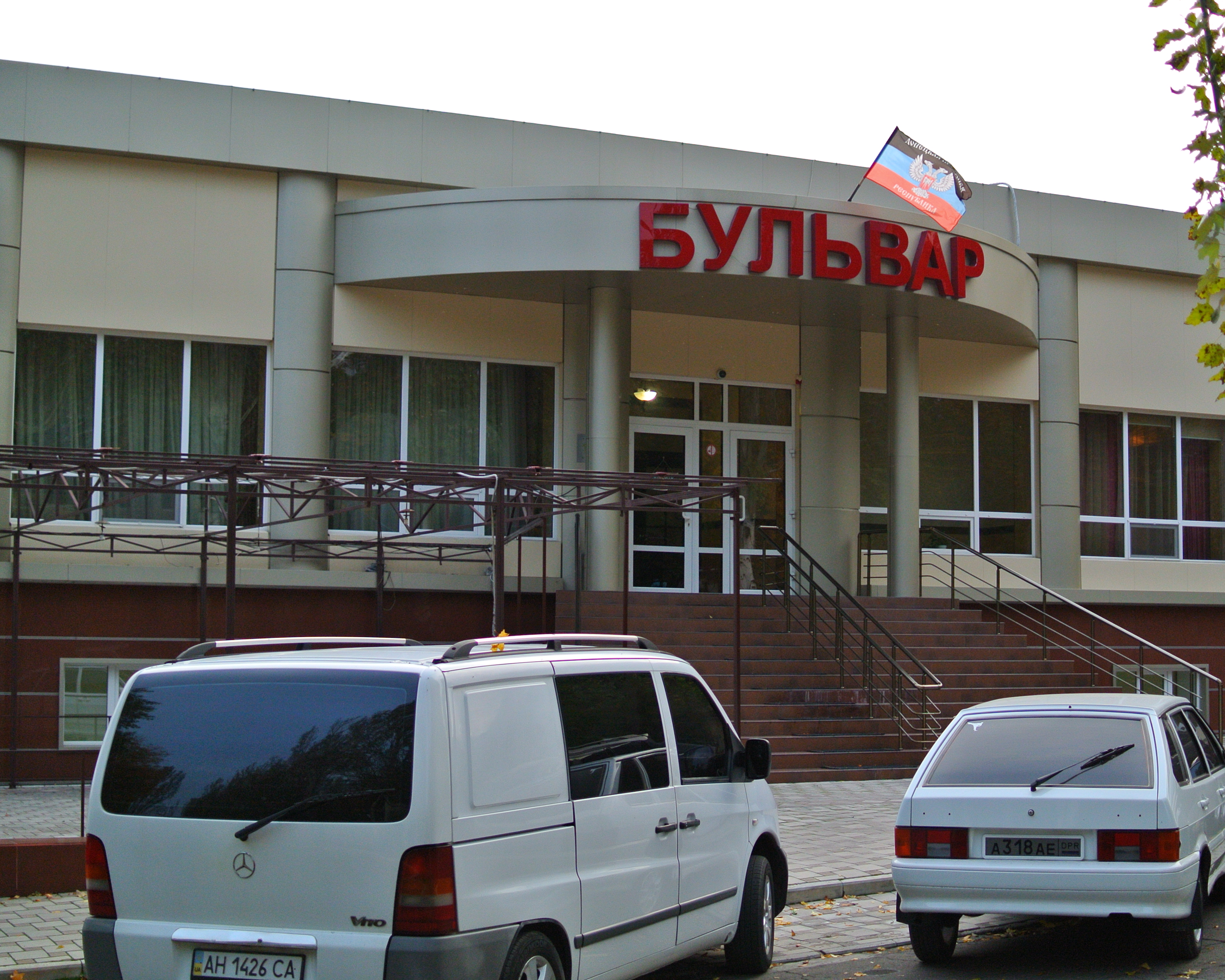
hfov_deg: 33.5
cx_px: 723
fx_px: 2030
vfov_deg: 27.1
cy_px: 484
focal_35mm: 56
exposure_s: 1/250
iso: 250
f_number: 2
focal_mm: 18.5
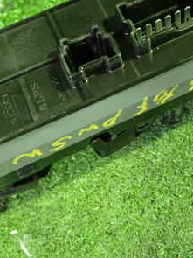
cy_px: 81
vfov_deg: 31.4
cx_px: 112
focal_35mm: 61
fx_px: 454
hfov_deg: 24.0
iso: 800
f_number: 2.3
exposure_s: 1/25
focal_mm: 5.4
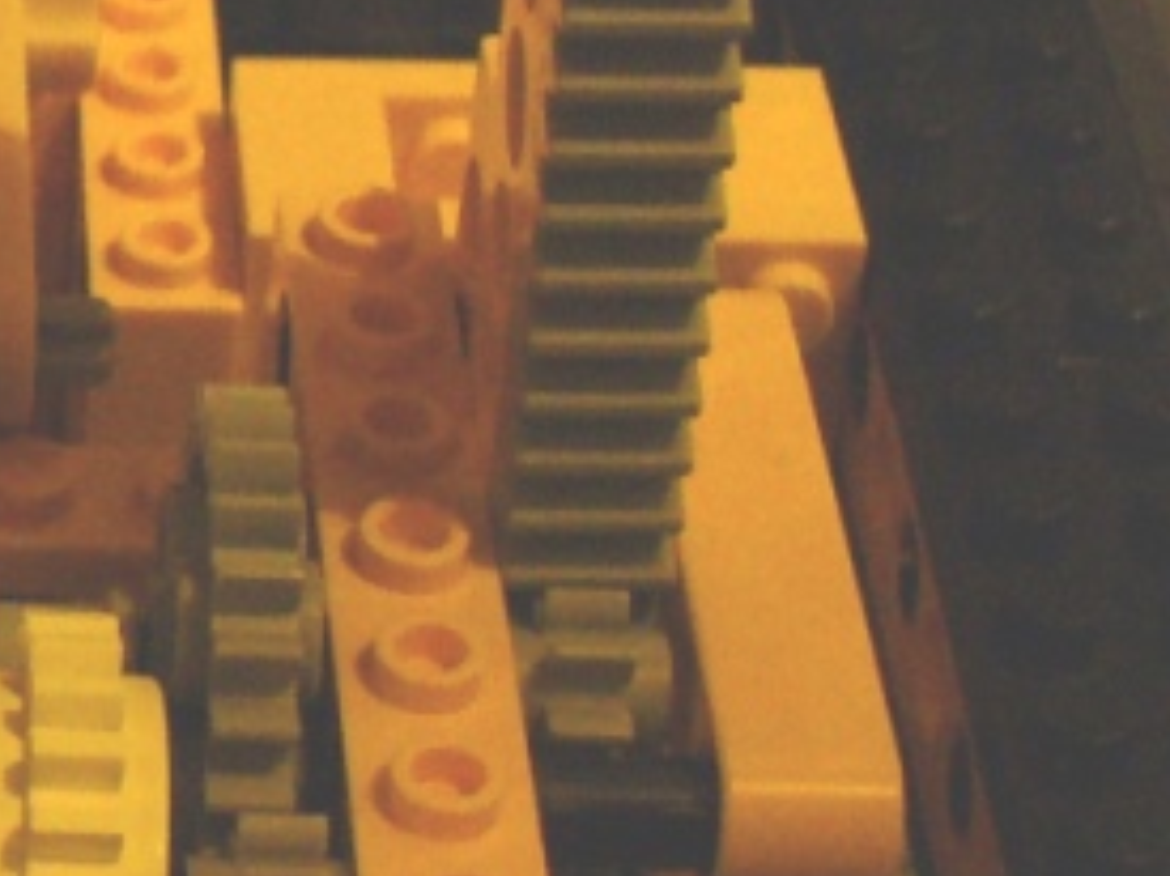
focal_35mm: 138
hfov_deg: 13.5
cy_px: 493
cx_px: -596
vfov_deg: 10.7
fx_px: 4662
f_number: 2.8
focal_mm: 6.1
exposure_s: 1/4
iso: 200
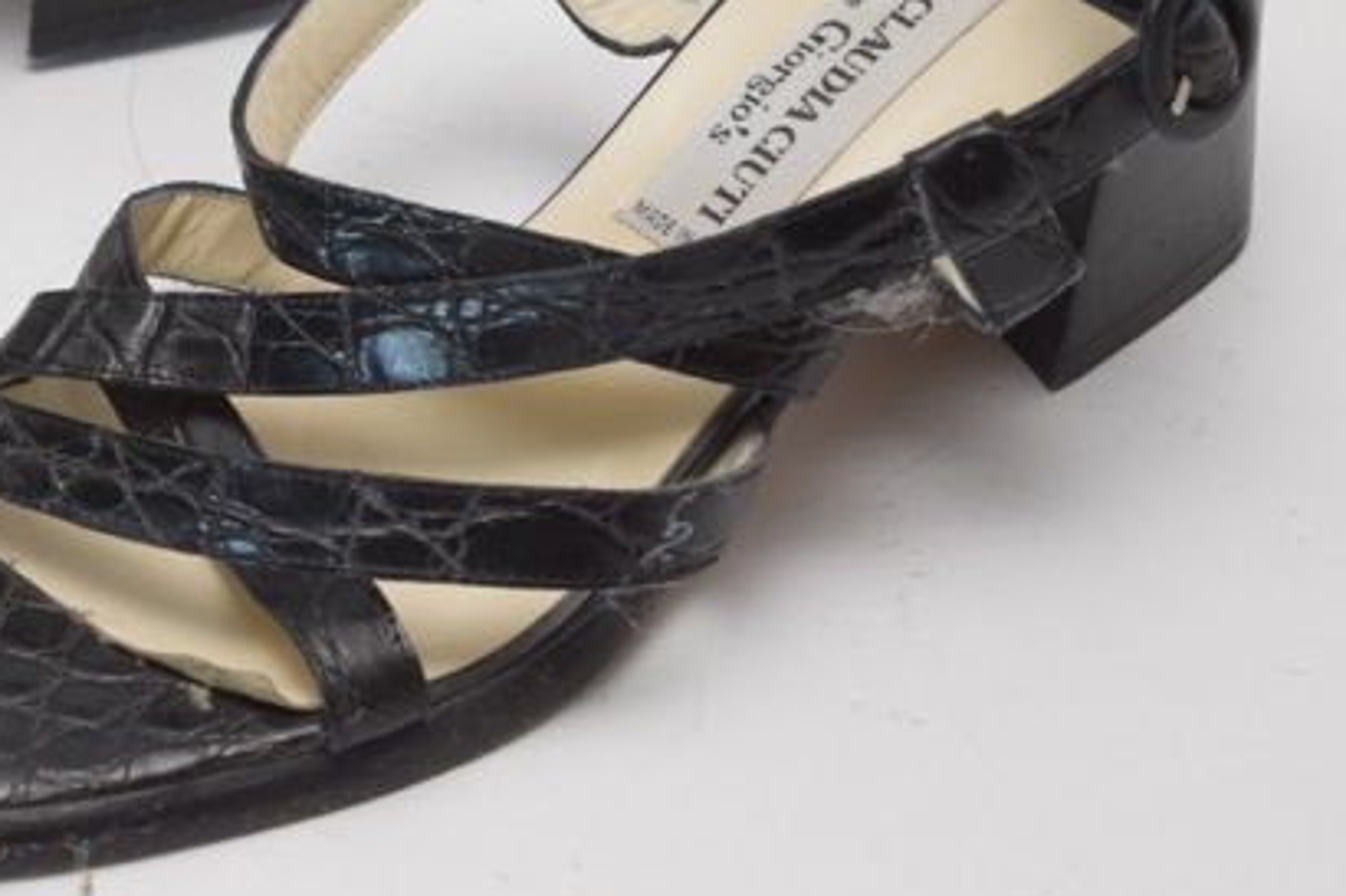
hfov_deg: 10.1
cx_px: -56
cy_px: -11
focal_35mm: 201
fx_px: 7520
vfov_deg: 6.8
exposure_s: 1/80
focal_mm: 55
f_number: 5.6
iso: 800
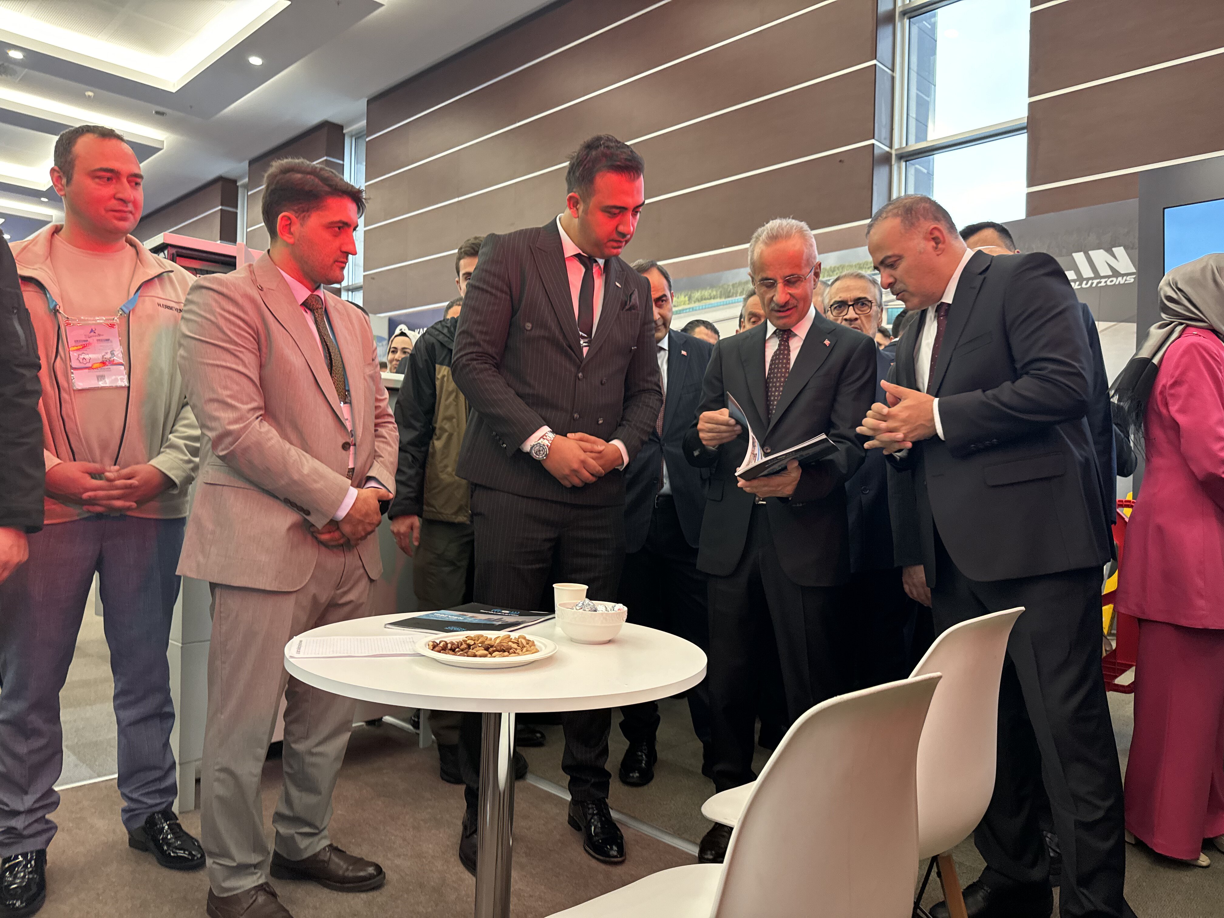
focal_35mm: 24
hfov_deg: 71.6
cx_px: 612
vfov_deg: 56.8
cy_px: 459
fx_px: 849
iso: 200
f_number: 1.78
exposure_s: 1/50
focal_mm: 6.76
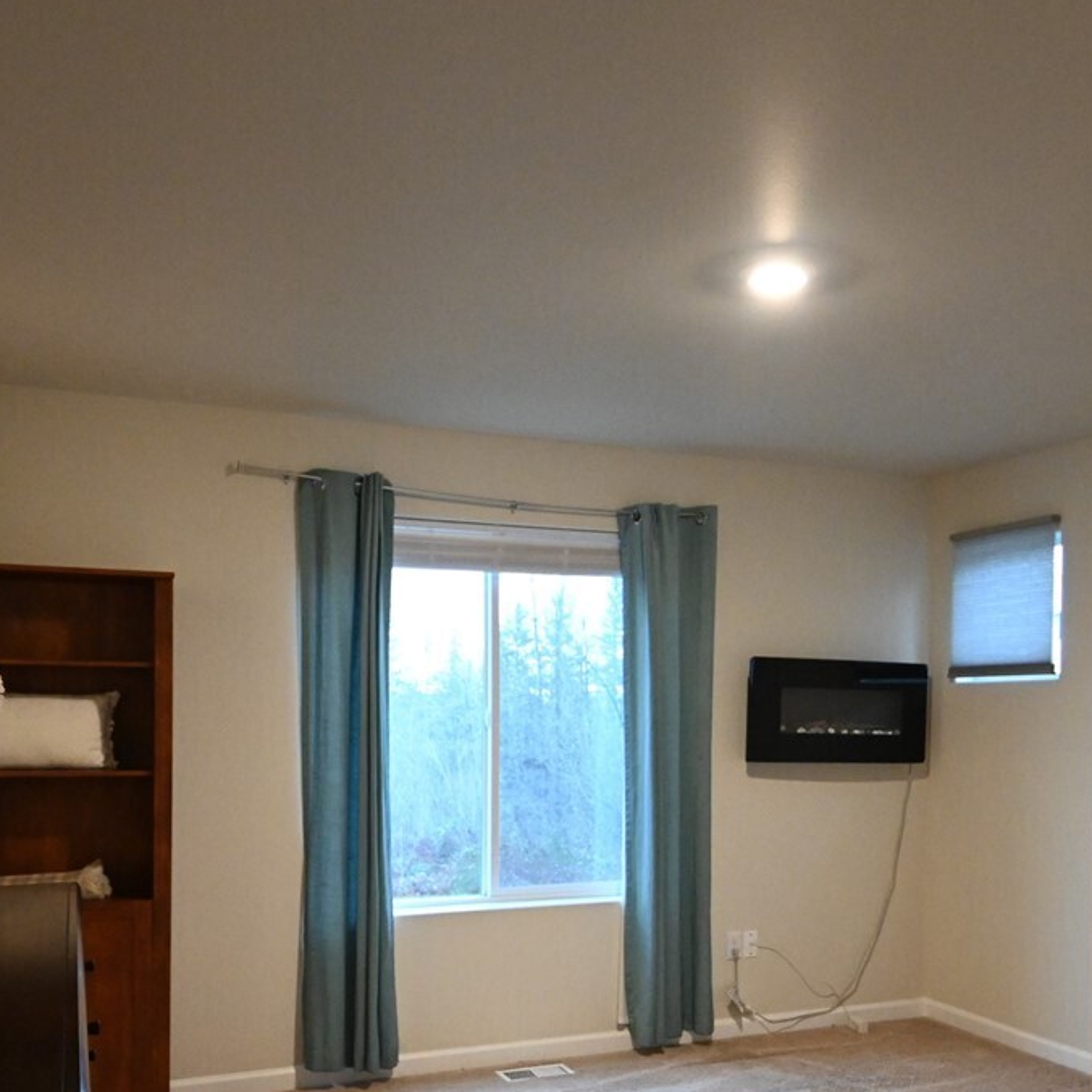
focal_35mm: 32
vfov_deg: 49.8
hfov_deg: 51.1
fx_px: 1142
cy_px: 766
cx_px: 581
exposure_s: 1/125
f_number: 3.5
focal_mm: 10
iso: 3200
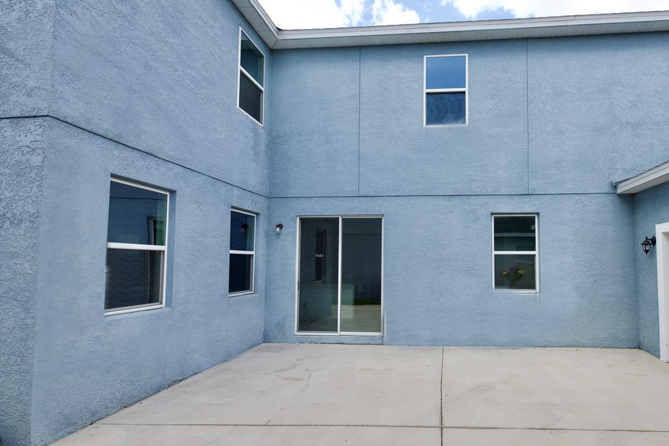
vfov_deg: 67.2
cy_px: 244
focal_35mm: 18
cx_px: 422
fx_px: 334
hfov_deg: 88.0
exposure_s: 1/250
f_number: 5.6
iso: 160
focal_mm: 14
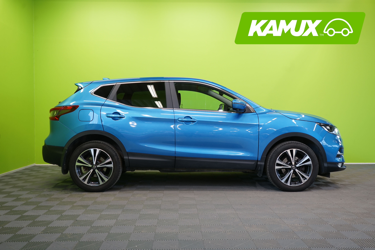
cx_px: 188
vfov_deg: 38.9
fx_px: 354
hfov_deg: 55.8
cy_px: 125
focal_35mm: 34
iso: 500
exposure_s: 1/30
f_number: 5.6
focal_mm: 34
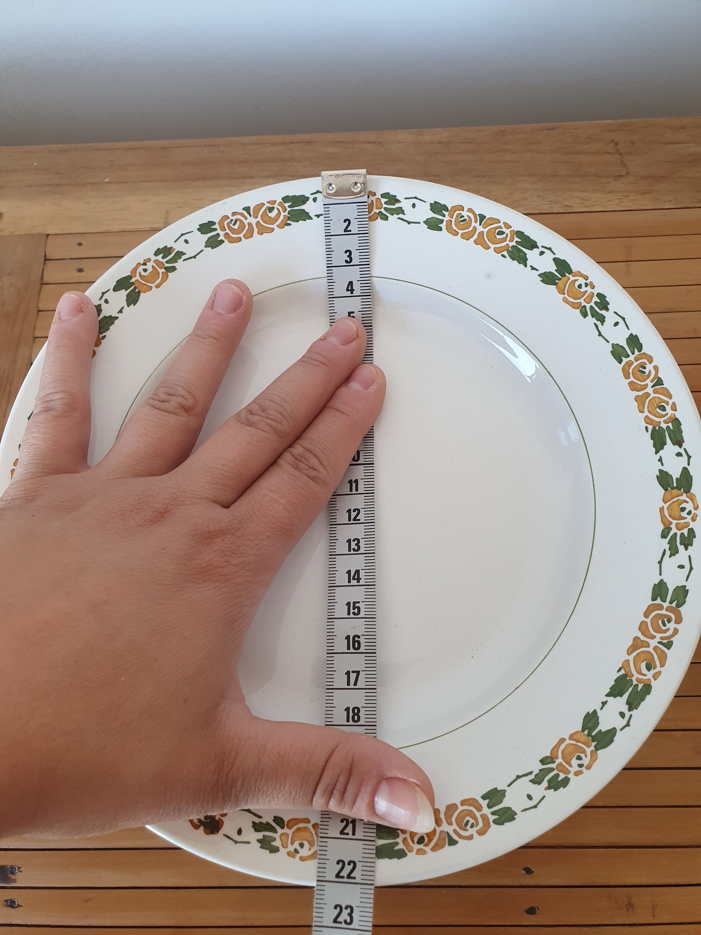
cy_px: 468
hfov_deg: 53.1
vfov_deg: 67.3
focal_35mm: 26
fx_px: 702
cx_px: 350
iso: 250
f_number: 2.4
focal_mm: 4.32
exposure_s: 1/100
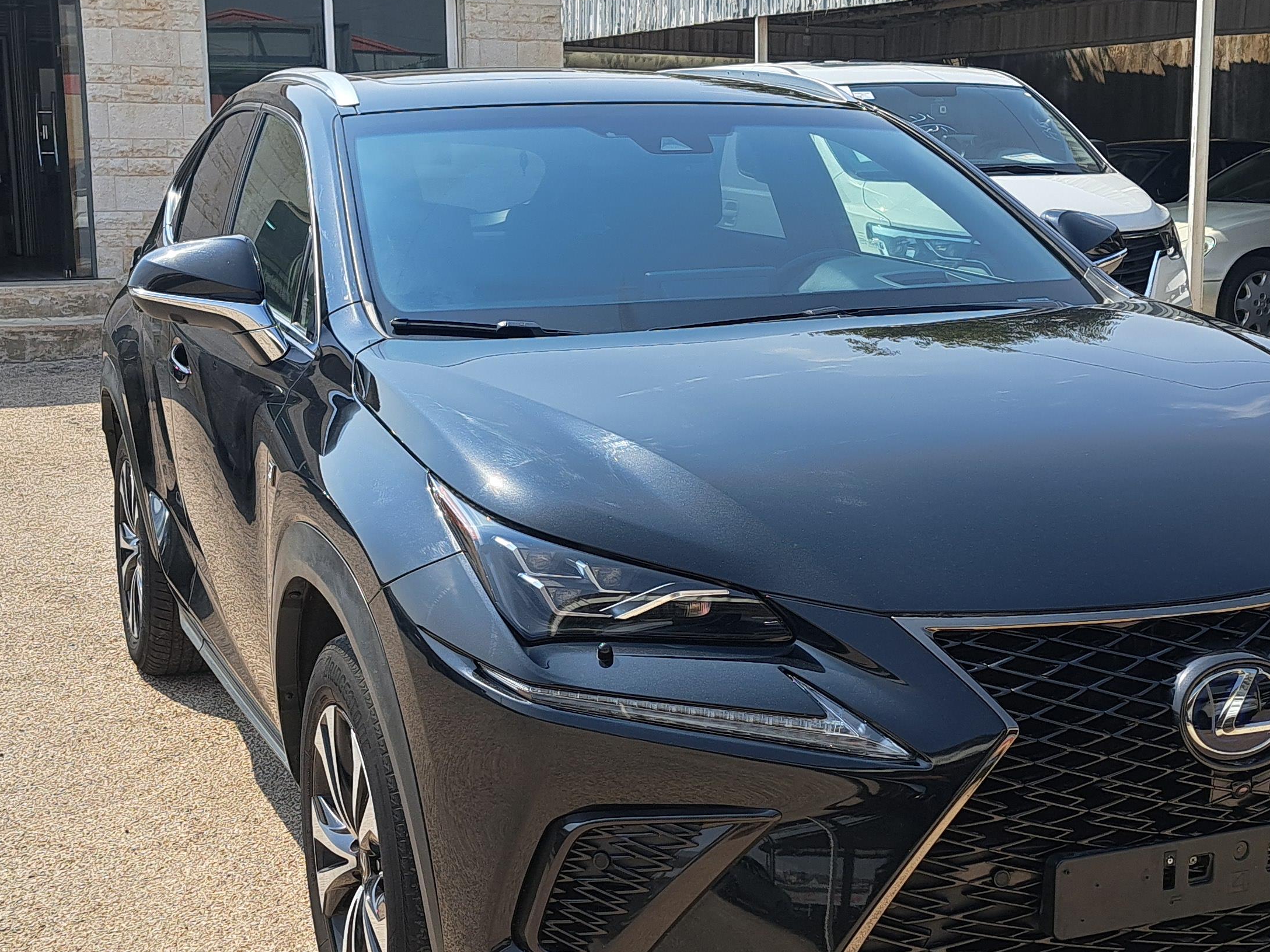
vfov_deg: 28.5
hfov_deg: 37.5
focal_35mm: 51
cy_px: 555
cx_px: 639
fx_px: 1871
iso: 50
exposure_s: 1/1531
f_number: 1.8
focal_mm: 5.23
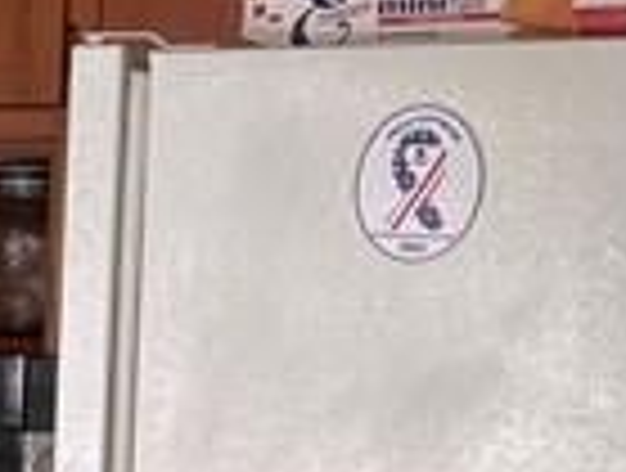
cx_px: -1482
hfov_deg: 8.2
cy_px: 481
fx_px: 3463
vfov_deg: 7.8
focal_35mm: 191
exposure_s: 1/120
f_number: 1.6
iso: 100
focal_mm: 5.96
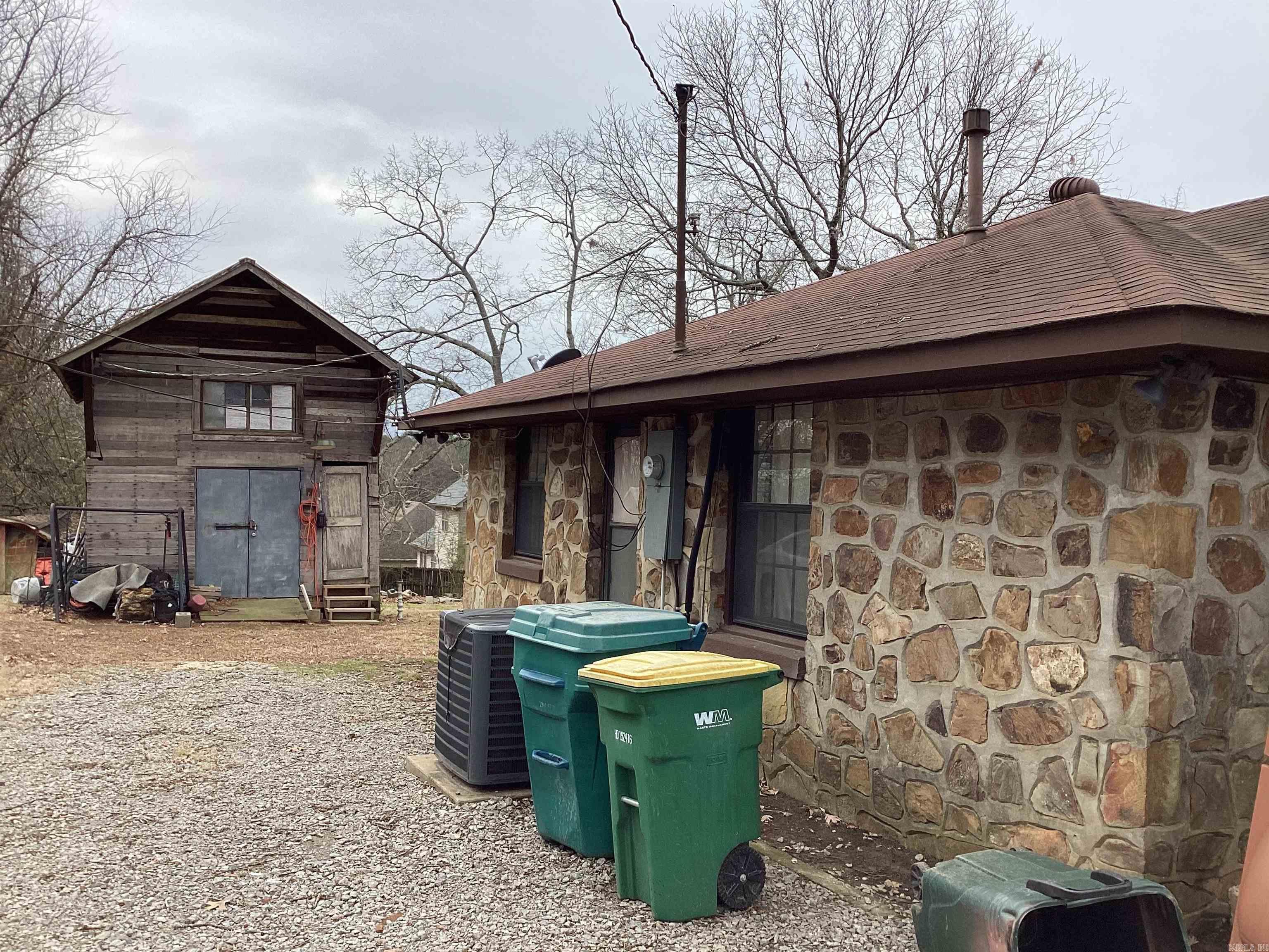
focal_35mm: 31
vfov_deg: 45.4
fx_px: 1136
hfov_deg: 58.4
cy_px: 476
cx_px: 634
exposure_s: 1/599
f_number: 2.4
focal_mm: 3.3
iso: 25
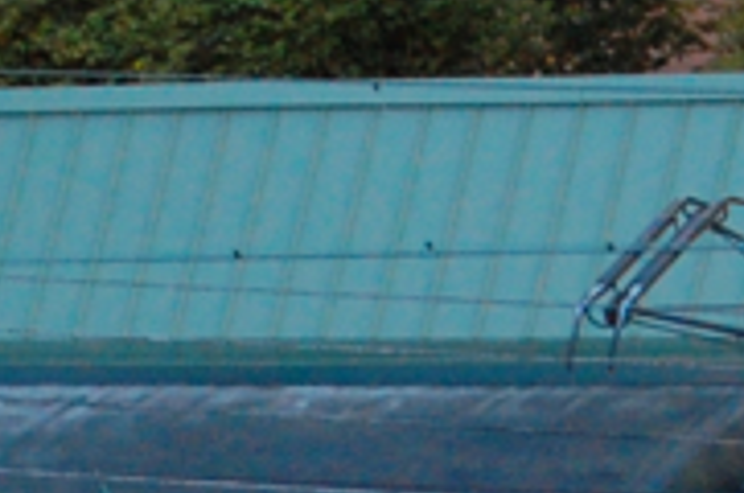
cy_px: 762
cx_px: 456
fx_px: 9651
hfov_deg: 4.4
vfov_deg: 2.9
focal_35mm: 468
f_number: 5.6
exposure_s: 1/15
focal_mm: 55
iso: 1600
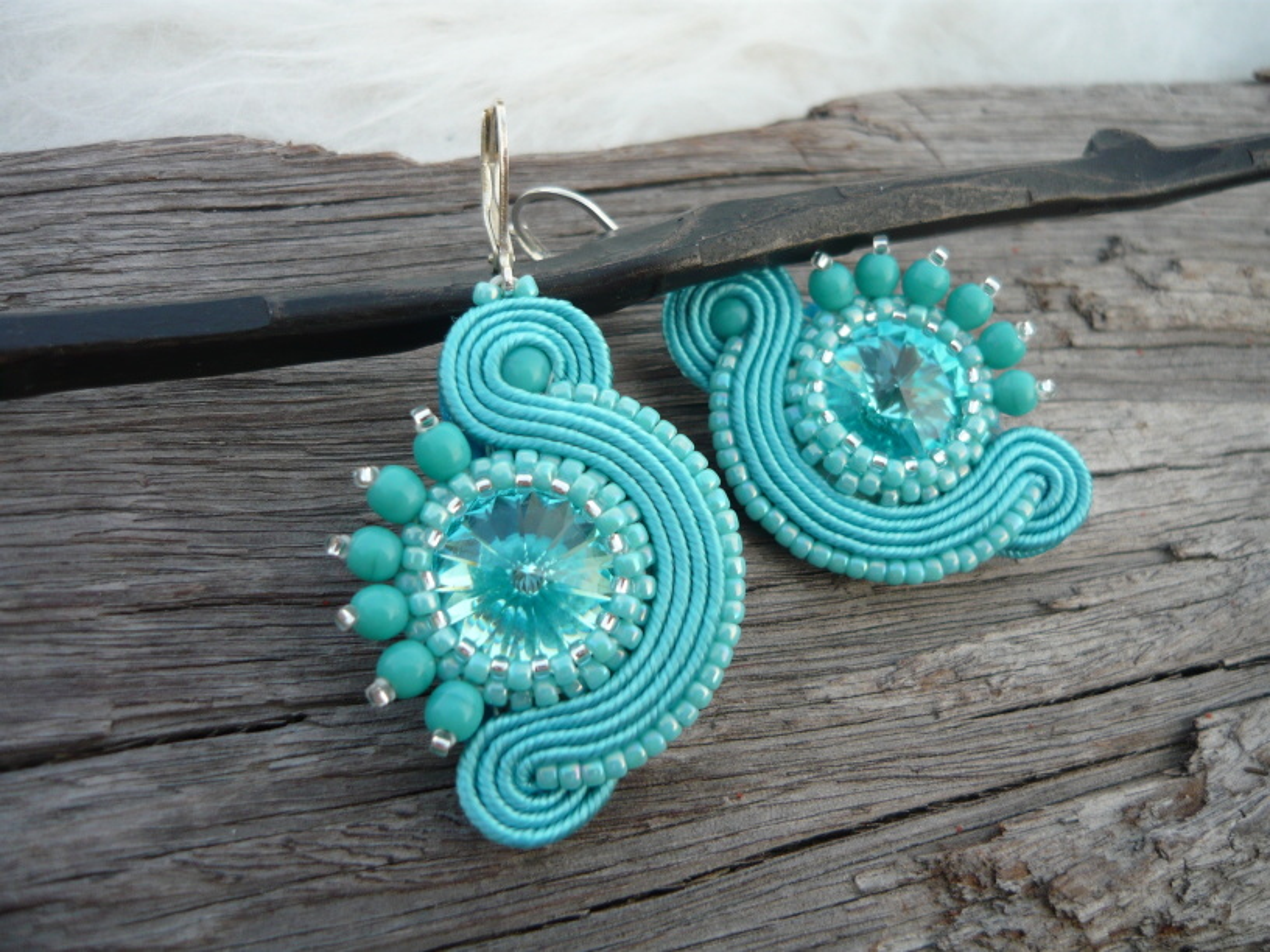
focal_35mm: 33
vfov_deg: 42.9
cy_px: 476
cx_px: 635
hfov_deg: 55.4
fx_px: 1211
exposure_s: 1/125
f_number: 2.8
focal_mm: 5.5
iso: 100
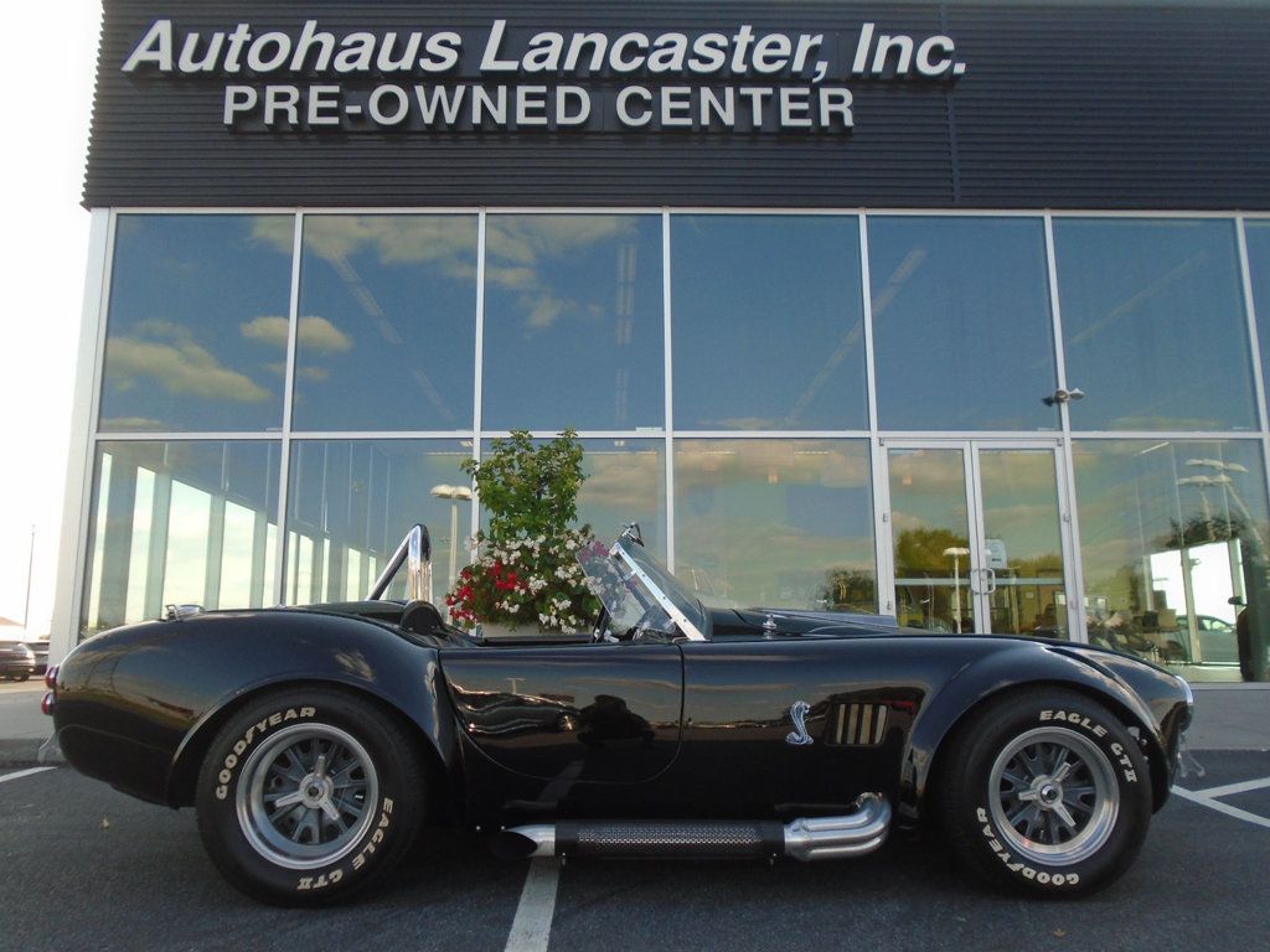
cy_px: 476
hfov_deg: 67.3
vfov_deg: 53.1
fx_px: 954
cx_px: 635
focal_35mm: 26
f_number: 3.2
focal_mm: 4.6
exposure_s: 1/320
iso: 100
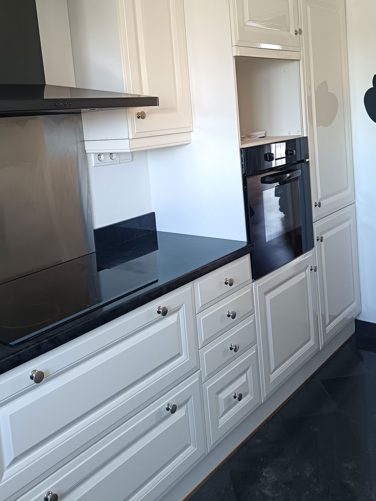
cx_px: 183
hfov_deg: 41.8
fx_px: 493
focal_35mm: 34
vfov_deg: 52.9
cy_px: 165
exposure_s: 1/33.3
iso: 935
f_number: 1.75
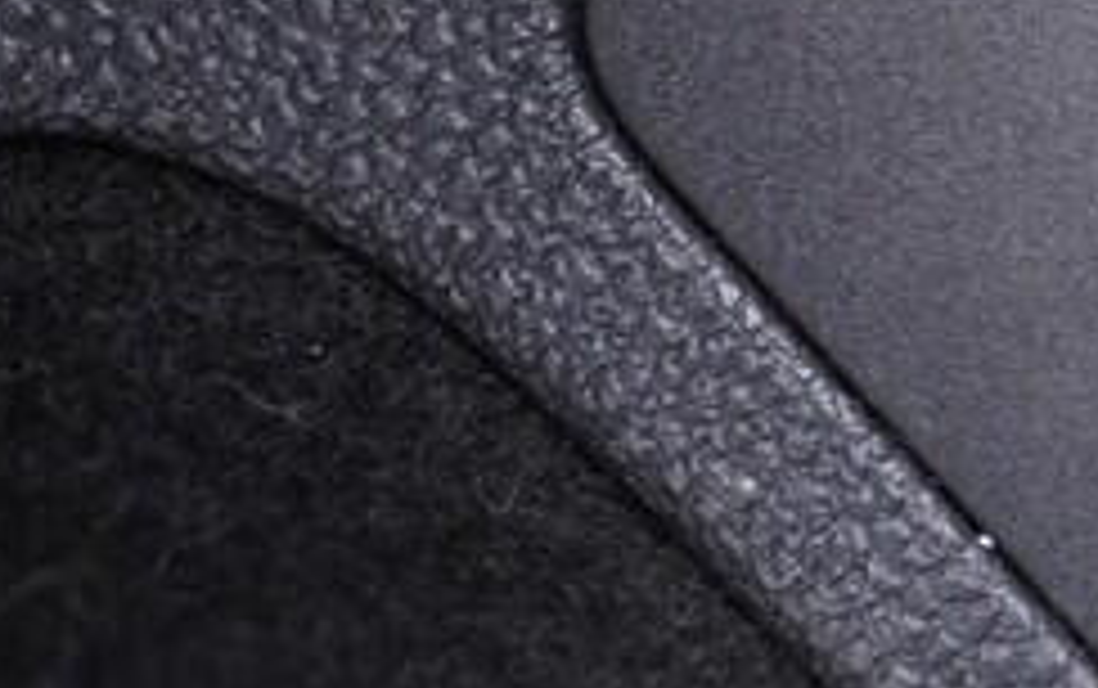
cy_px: 357
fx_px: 4613
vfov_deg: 8.5
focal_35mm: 154
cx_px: 1593
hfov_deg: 12.9
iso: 400
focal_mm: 24
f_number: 2.8
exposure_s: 1/40
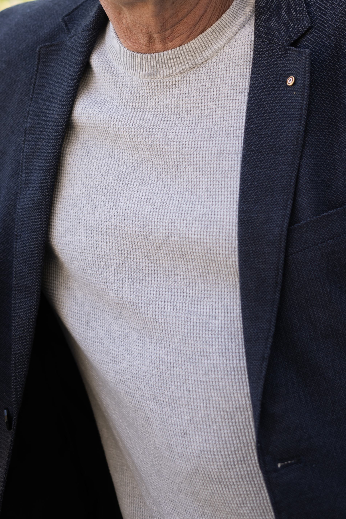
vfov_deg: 19.0
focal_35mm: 105
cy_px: 28
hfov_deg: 13.0
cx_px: 128
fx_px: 1513
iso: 100
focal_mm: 50
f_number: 2.8
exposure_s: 1/250
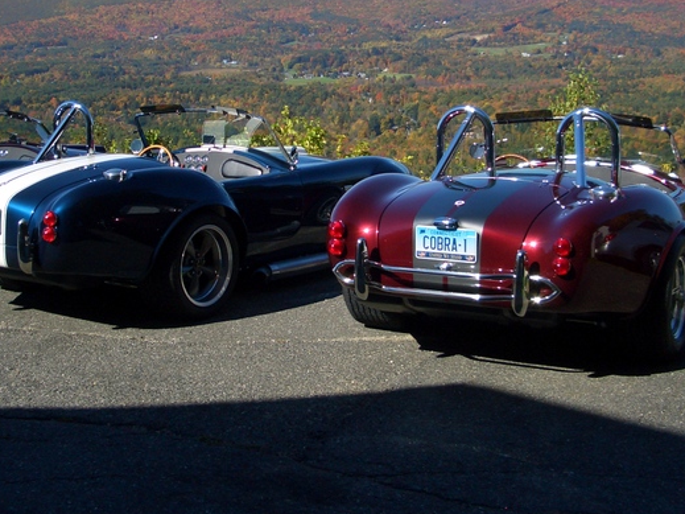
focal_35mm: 54
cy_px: 137
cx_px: 294
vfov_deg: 26.7
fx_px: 1068
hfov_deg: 35.5
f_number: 2.6
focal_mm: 5.8
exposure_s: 1/1000
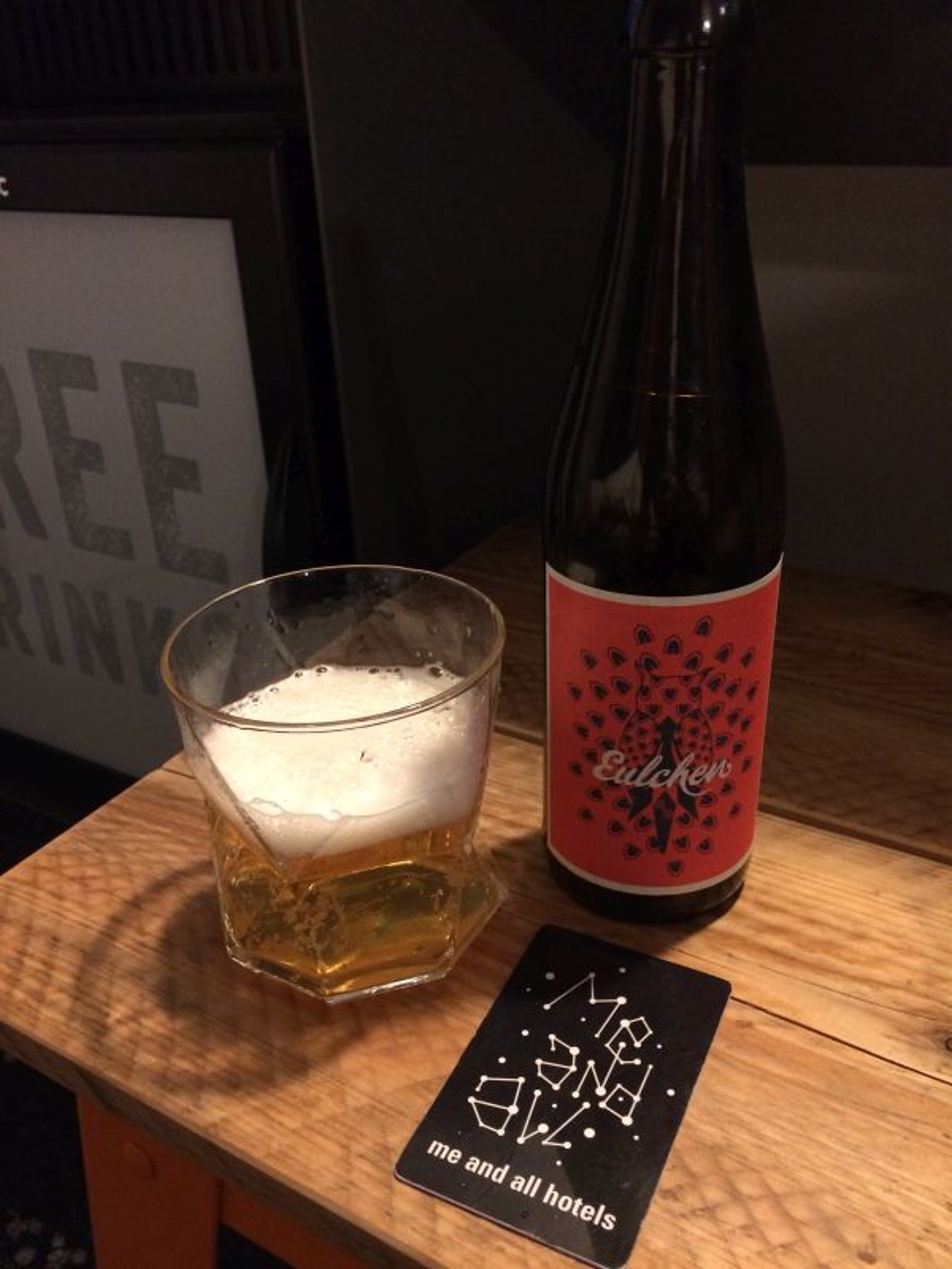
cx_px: 476
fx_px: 1063
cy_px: 634
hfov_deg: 48.2
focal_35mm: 29
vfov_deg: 61.7
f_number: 2.2
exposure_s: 1/17
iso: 250
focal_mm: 4.15
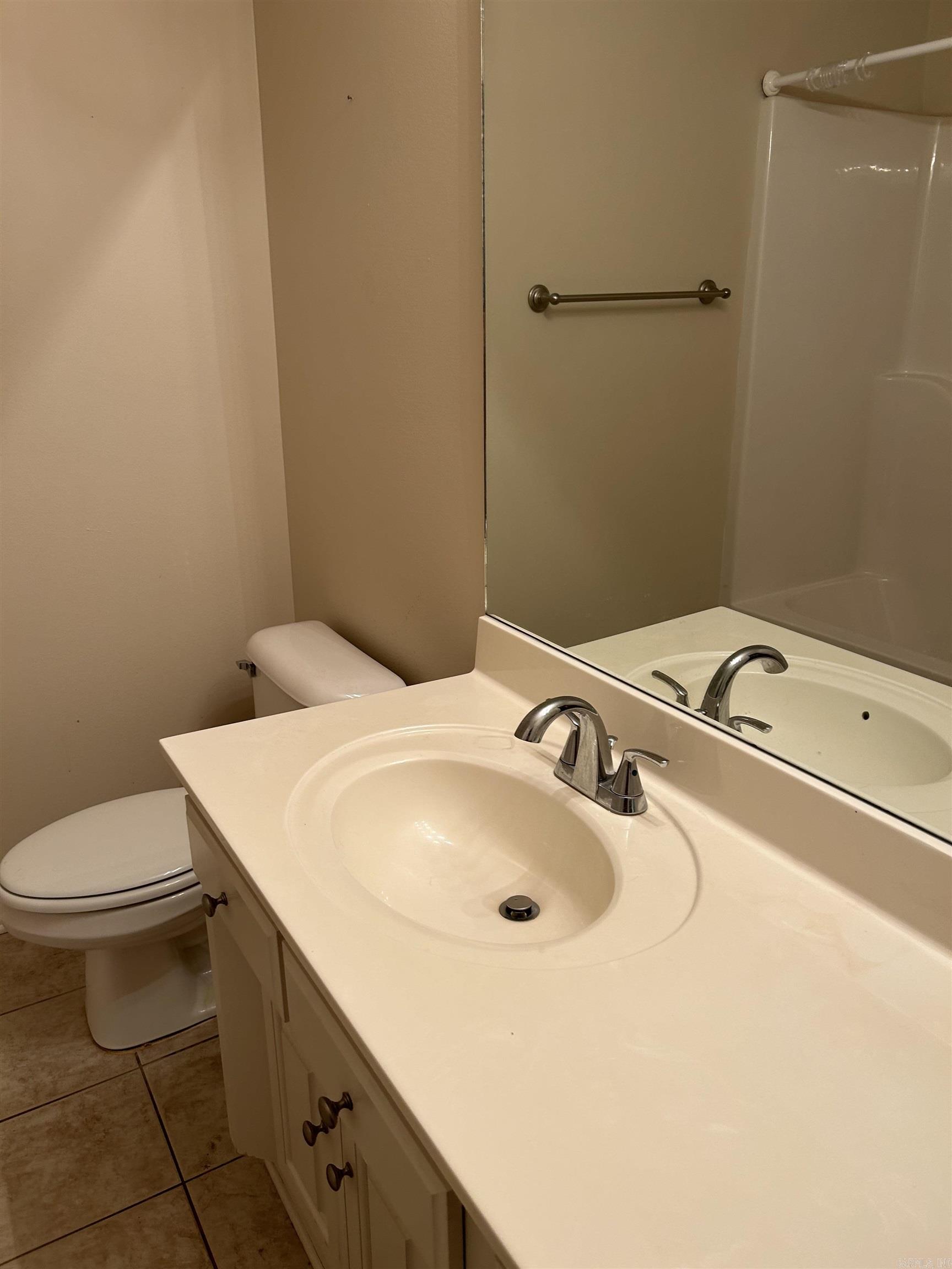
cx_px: 476
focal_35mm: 26
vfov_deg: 67.3
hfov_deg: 53.1
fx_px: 953
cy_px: 634
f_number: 1.5
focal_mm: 5.7
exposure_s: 1/120
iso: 80
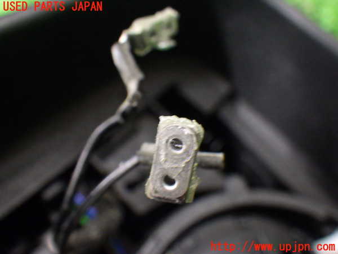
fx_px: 332
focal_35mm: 34
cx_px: 169
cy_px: 127
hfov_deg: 54.0
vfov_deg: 41.8
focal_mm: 6.1
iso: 1600
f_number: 3.8
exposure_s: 1/20
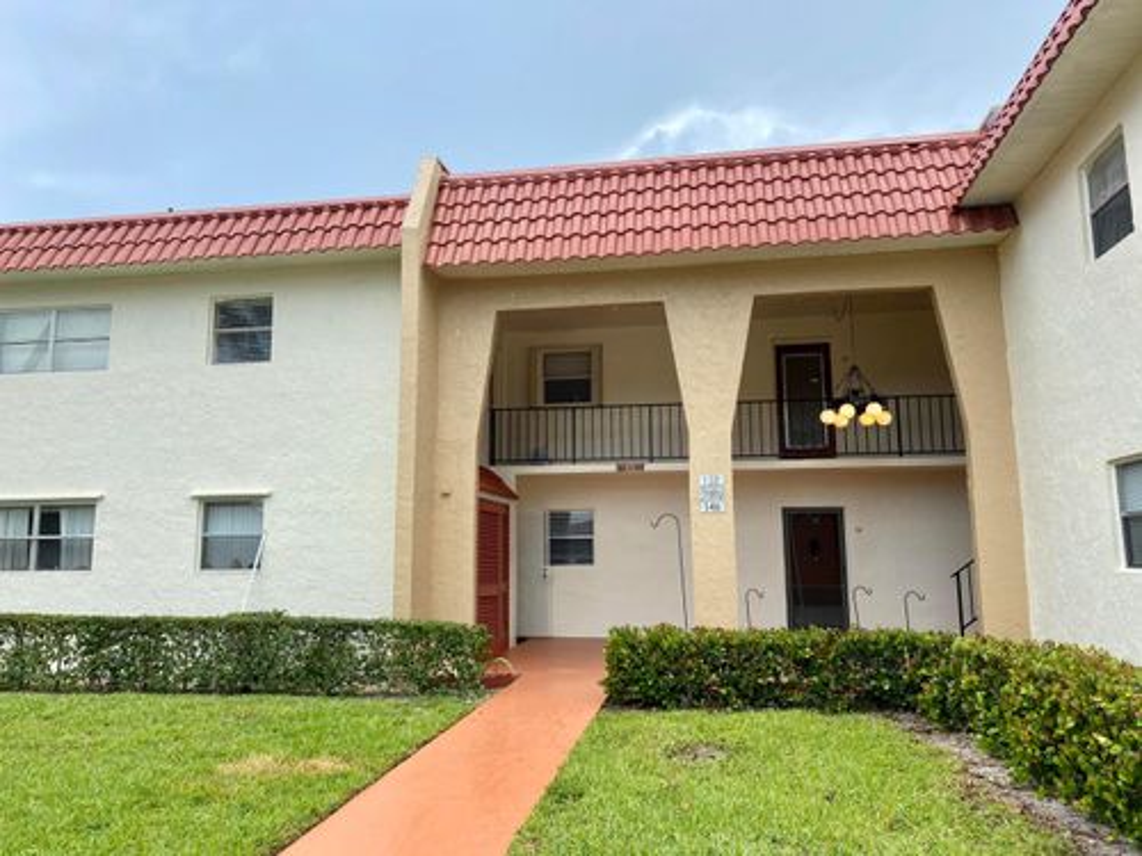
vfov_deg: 53.1
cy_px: 428
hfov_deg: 67.3
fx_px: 858
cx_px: 571
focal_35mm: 26
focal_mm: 4.25
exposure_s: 1/1362
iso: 32
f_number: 1.8
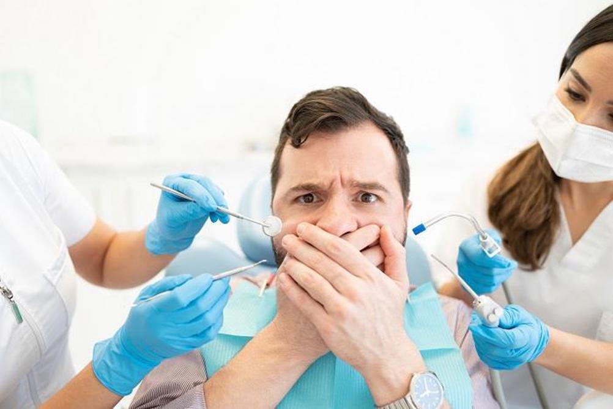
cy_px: 204
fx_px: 596
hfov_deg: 54.4
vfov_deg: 37.9
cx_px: 306
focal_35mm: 35
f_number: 1.8
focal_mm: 35
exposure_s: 1/160
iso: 200
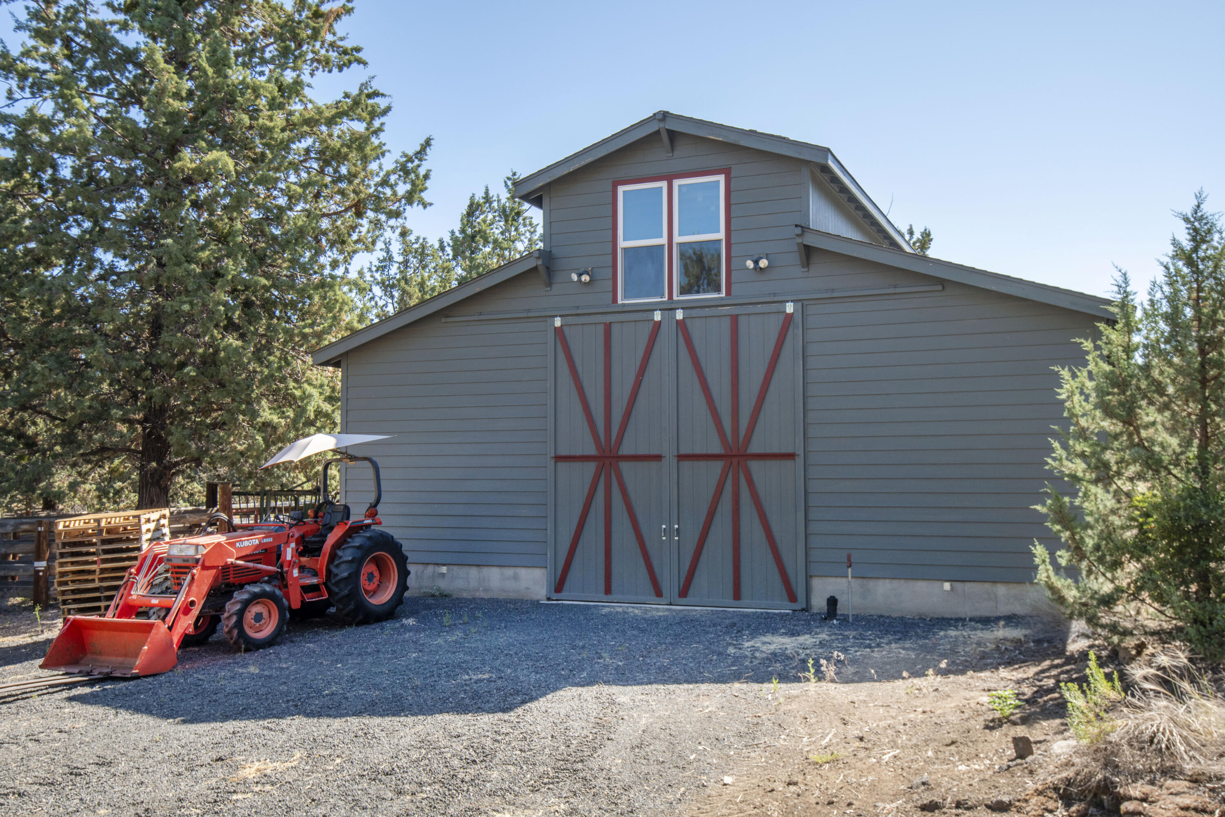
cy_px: 408
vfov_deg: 41.1
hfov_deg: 58.7
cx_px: 612
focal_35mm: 32
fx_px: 1089
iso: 200
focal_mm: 32
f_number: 11
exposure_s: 1/125
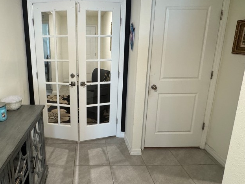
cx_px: 87
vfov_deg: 58.5
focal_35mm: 23
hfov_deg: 72.3
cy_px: 76
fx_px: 163
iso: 320
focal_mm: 2.22
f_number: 2.2
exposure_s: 1/60
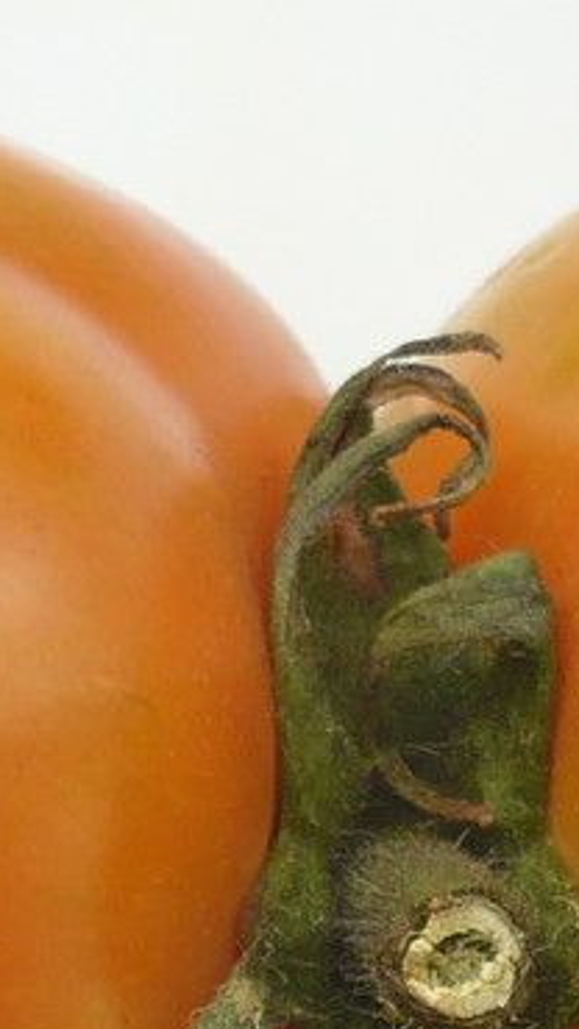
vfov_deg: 15.8
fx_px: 3604
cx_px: 392
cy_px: 1112
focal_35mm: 132
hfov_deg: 9.2
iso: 100
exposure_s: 1/200
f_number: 2.8
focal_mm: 5.8
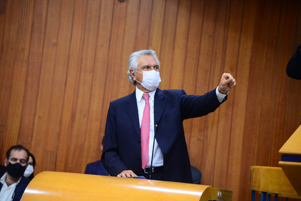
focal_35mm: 120
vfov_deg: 11.4
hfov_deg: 17.1
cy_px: 100
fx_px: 1004
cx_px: 150
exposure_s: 1/60
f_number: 4
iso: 2000
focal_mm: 120
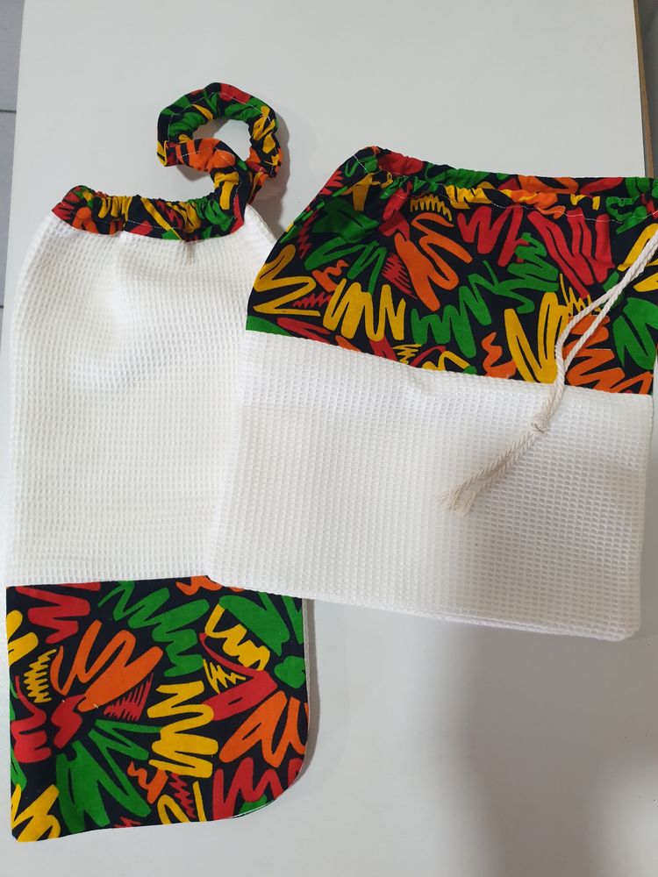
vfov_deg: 67.3
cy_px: 438
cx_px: 329
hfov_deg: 53.1
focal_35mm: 26
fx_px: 659
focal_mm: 4.3
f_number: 2.4
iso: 320
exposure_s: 1/50
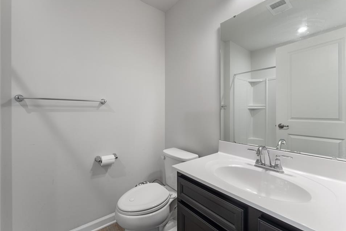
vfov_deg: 77.2
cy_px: 108
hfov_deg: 100.3
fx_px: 144
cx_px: 163
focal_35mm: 15
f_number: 8
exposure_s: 1/5
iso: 320
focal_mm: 14
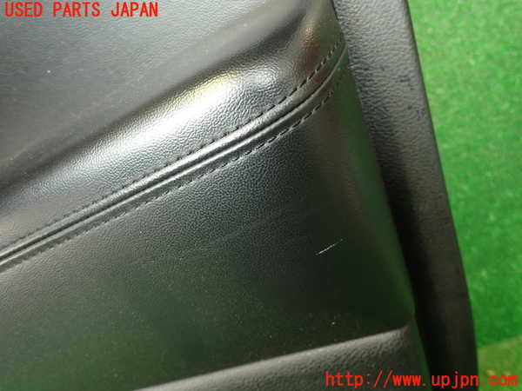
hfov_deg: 69.4
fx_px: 377
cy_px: 196
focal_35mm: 25
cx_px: 261
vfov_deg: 54.9
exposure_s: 1/30
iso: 400
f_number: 2
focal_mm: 4.5
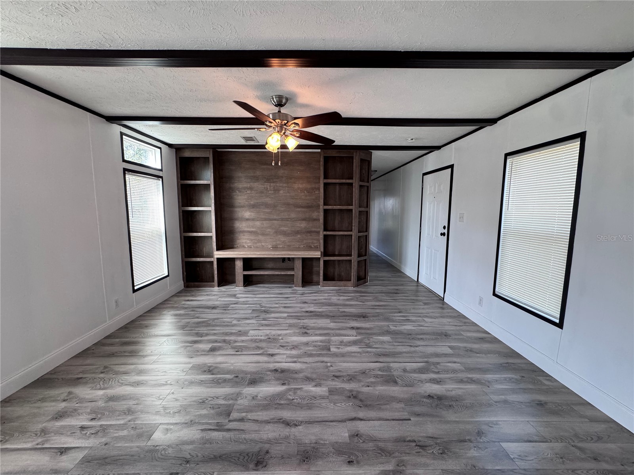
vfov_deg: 85.7
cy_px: 238
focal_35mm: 14
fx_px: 256
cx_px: 317
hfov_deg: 102.1
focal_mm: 2.22
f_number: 2.2
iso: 200
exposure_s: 1/120
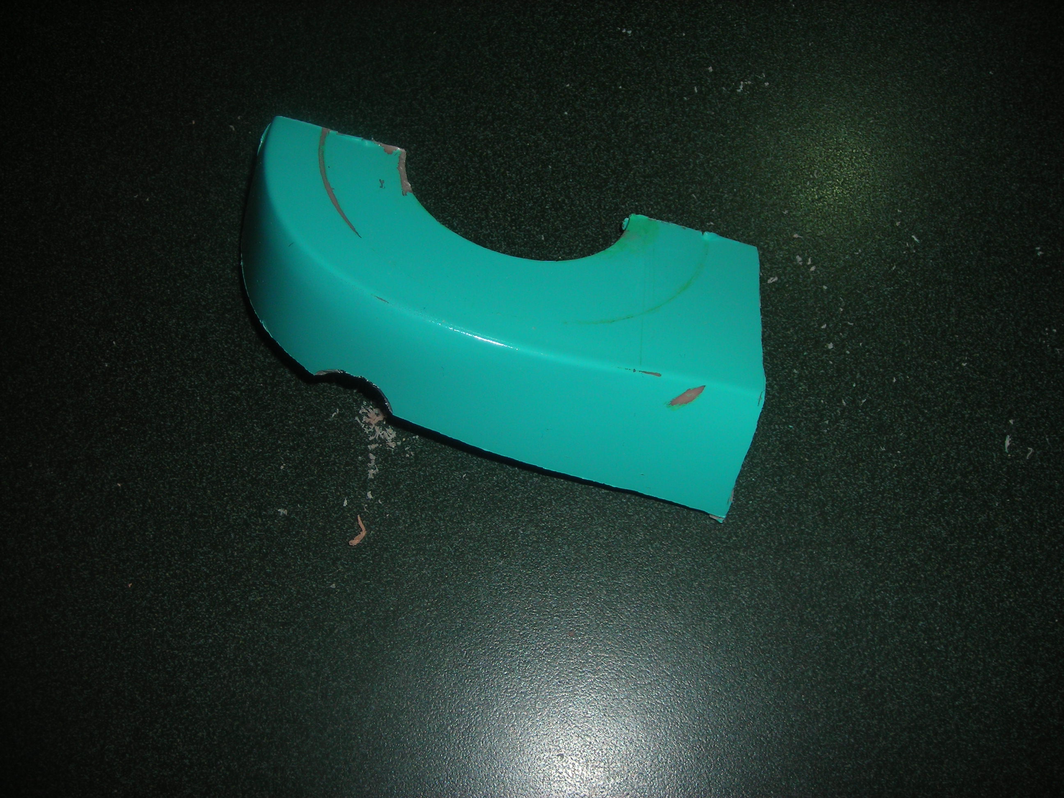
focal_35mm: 38
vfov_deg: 37.7
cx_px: 532
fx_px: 1168
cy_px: 399
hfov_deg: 49.0
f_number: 3.2
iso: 50
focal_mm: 6.3
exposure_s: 1/60.1
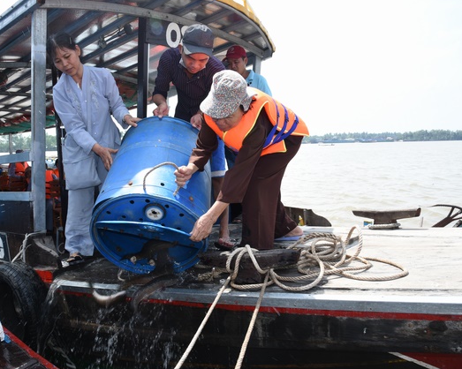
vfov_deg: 51.5
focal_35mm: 28
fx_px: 383
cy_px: 185
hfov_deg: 61.8
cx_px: 188
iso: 200
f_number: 11
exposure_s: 1/100
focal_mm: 24
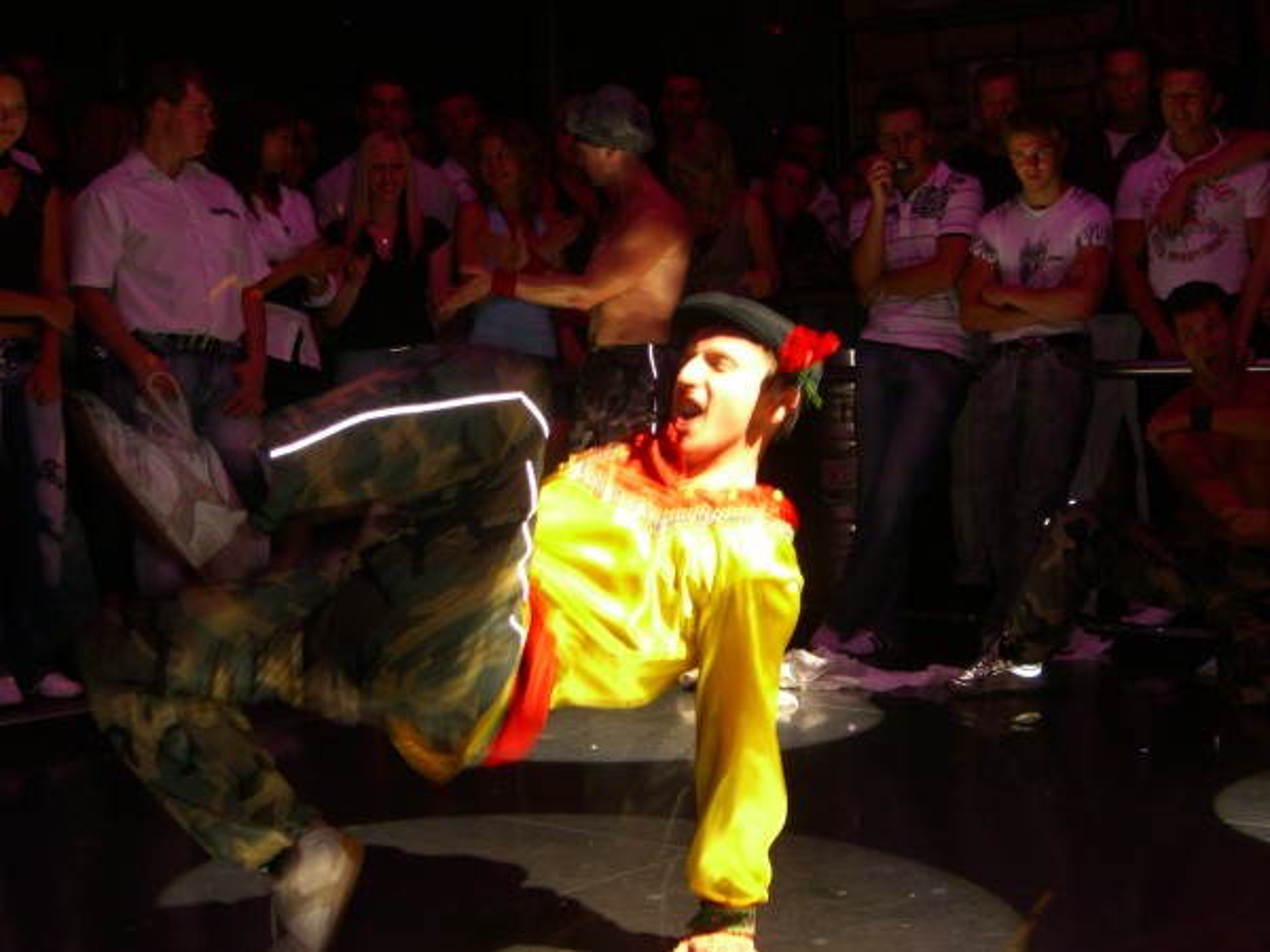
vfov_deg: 25.7
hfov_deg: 33.8
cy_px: 476
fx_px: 2091
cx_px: 635
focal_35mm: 57
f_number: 3.6
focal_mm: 11.8
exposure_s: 1/60
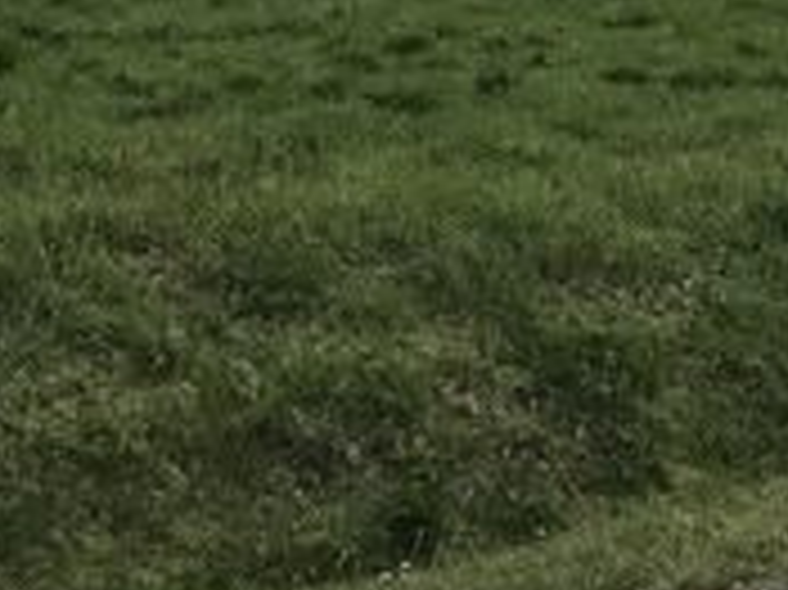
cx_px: 689
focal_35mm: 128
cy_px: -63
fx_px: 2912
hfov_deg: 15.3
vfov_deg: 11.4
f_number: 1.8
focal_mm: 3.99
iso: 20
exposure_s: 1/3425
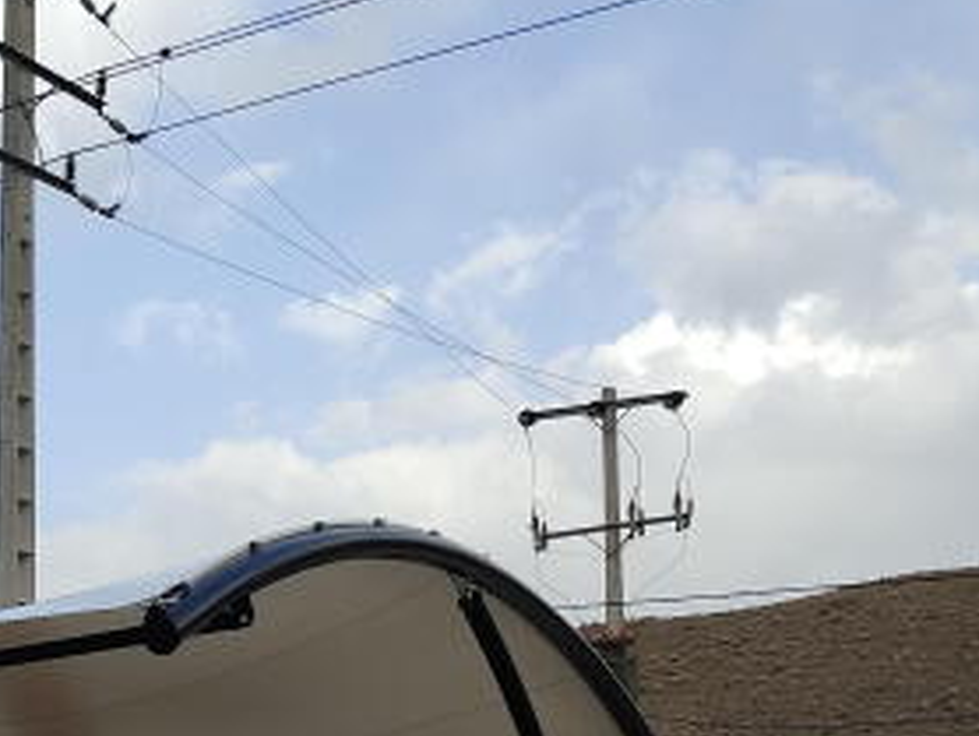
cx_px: -37
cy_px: 940
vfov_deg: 19.5
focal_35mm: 70
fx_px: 1981
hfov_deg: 26.1
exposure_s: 1/389
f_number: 1.79
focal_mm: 4.74
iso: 100
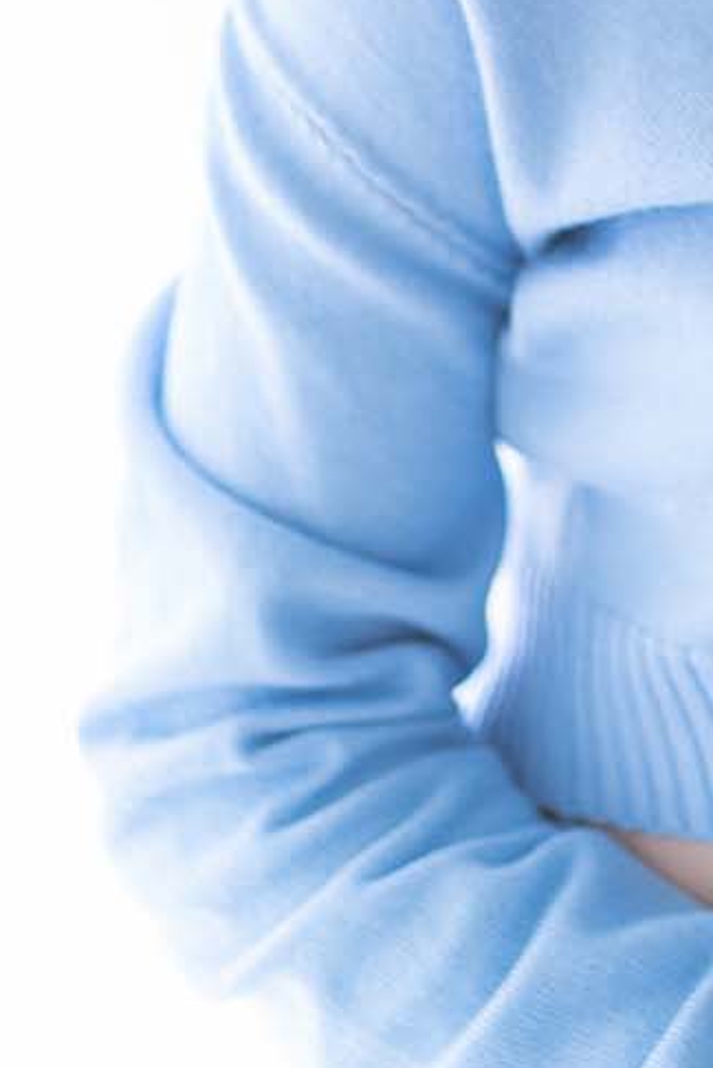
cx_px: 898
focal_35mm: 108
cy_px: -408
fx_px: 3204
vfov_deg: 17.5
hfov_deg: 12.4
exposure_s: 1/100
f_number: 2
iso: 500
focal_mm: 35
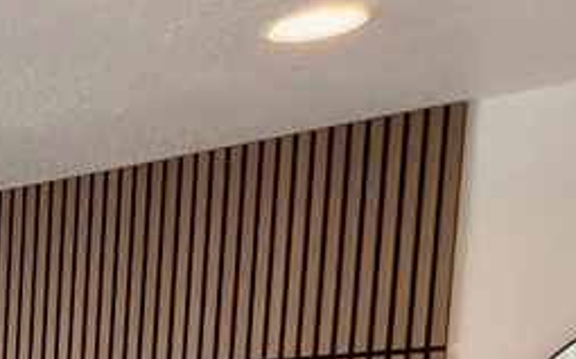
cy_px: 632
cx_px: -576
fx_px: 1271
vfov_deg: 14.3
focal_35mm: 81
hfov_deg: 17.8
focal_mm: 2.22
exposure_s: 1/60
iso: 64
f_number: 2.2
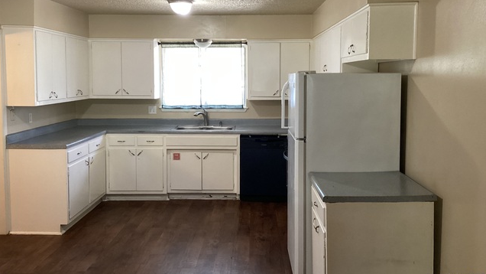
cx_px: 242
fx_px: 438
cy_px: 107
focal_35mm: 34
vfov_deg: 34.5
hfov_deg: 58.0
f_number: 2.4
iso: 320
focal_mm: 3.3
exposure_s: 1/40
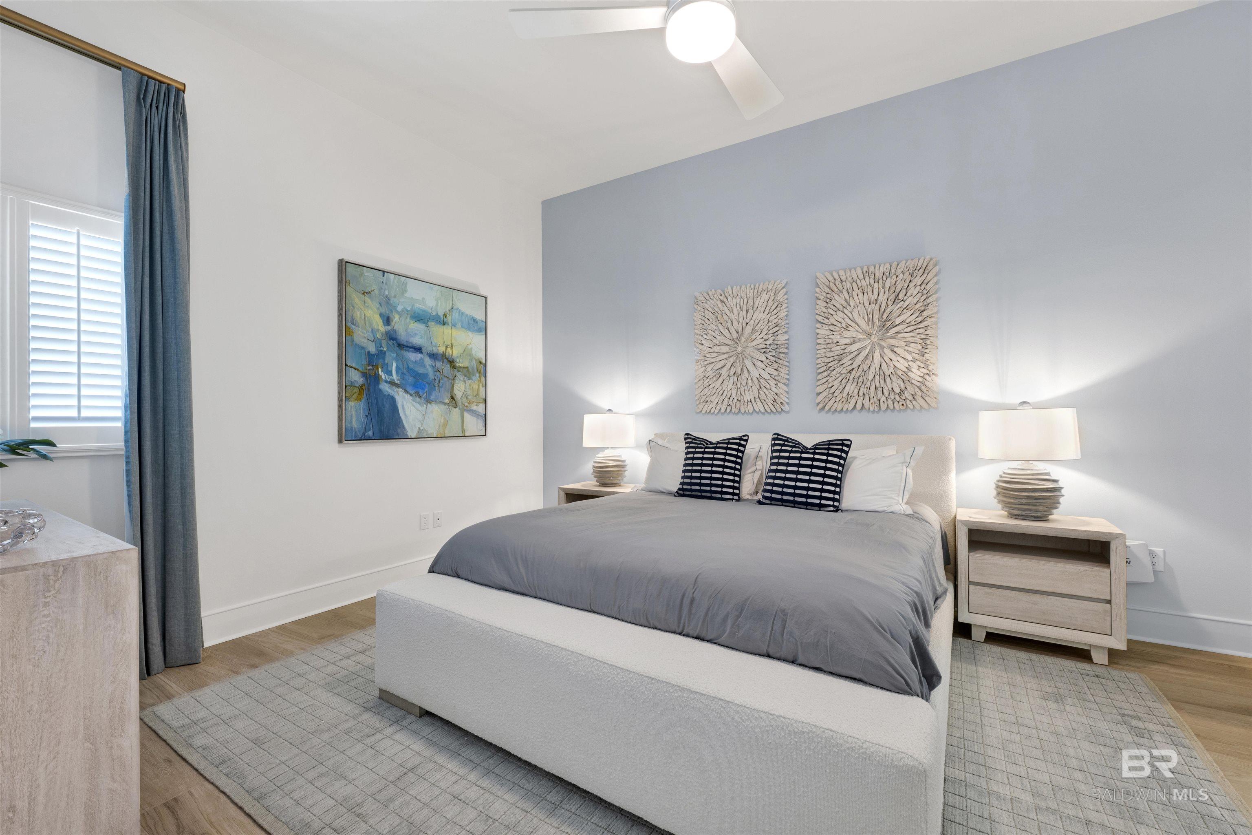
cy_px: 418
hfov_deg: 104.3
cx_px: 626
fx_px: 487
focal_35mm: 14
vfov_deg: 81.2
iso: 400
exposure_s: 1/2.5
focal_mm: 14
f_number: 11
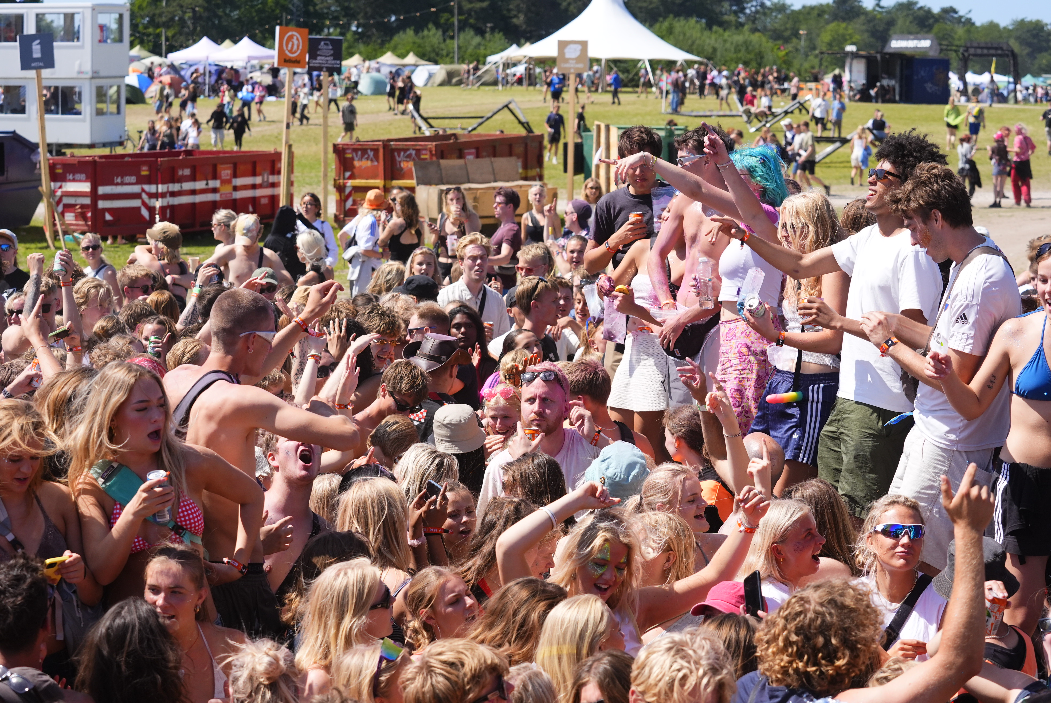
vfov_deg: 19.5
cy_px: 352
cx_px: 526
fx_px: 2045
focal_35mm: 70
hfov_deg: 28.8
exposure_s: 1/3200
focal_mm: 70
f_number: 5.6
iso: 800
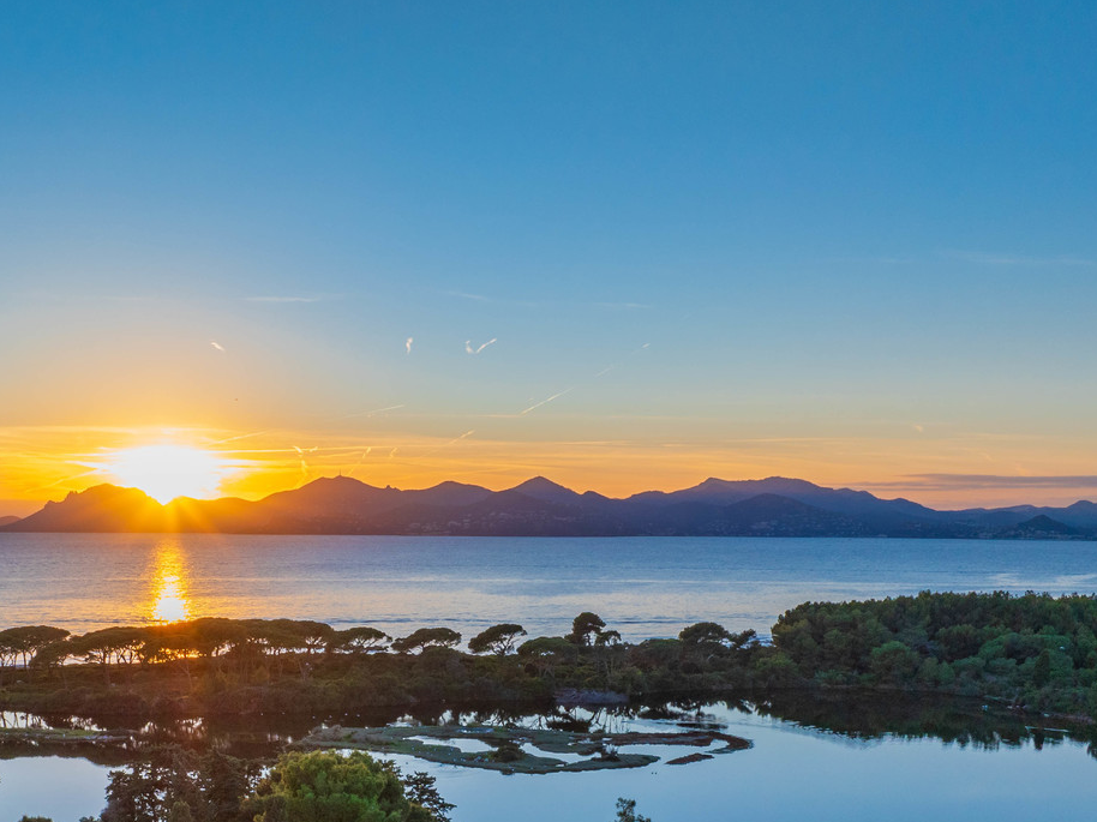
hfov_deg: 44.4
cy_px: 714
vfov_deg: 32.9
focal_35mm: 42
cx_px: 401
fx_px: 1331
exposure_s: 1/60
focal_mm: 12.3
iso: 100
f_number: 11
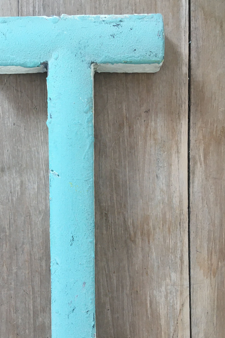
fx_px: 384
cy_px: 199
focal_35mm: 41
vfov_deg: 47.2
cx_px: 83
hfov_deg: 32.5
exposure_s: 1/33
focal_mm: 4.15
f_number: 2.2
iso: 40
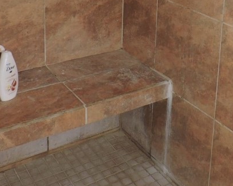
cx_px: 169
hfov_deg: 32.0
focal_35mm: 58
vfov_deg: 24.5
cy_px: -18
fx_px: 400
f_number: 3
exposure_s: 1/30
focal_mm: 4.3
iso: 200
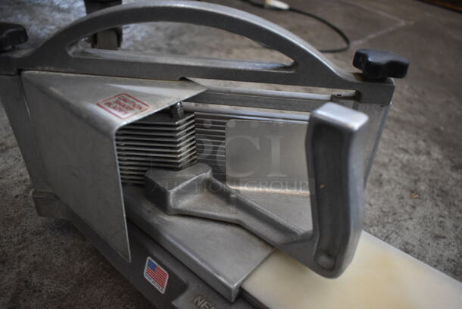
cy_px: 154
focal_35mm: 27
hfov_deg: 67.3
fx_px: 347
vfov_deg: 48.0
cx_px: 231
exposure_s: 1/30
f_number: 3.5
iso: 1100
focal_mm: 18
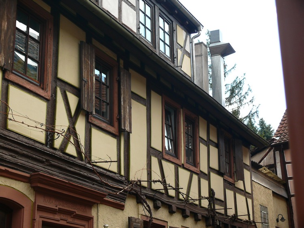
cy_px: 114
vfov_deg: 23.3
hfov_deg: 30.7
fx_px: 553
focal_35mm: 63
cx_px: 152
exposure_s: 1/125
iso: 100
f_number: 3.6
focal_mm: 13.3
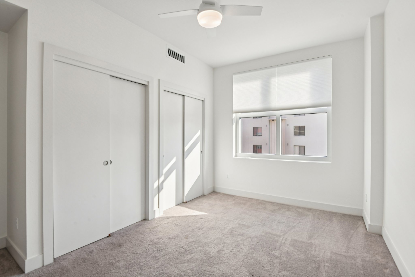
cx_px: 208
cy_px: 138
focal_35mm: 16
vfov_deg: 73.7
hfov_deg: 96.7
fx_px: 184
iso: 400
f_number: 8
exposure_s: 1/500
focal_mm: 16
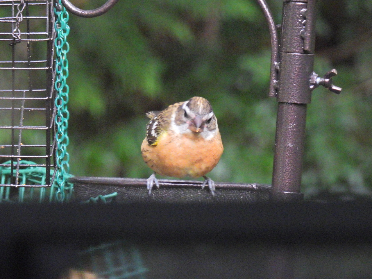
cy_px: 140
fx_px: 12896
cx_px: 186
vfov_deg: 1.2
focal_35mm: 1200
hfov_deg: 1.7
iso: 1400
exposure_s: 1/125
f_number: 6.3
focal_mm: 214
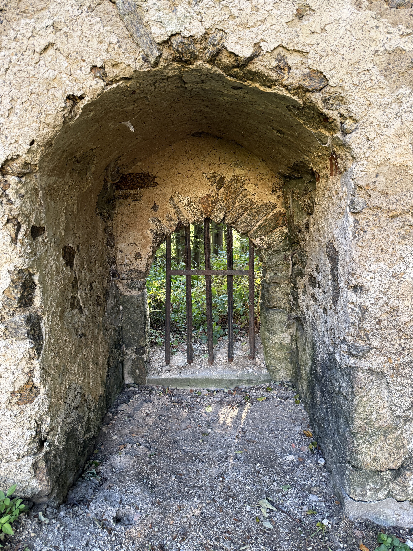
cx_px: 206
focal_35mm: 24
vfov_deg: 71.6
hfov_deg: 56.8
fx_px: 382
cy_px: 276
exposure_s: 1/121
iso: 160
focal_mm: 6.76
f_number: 1.78
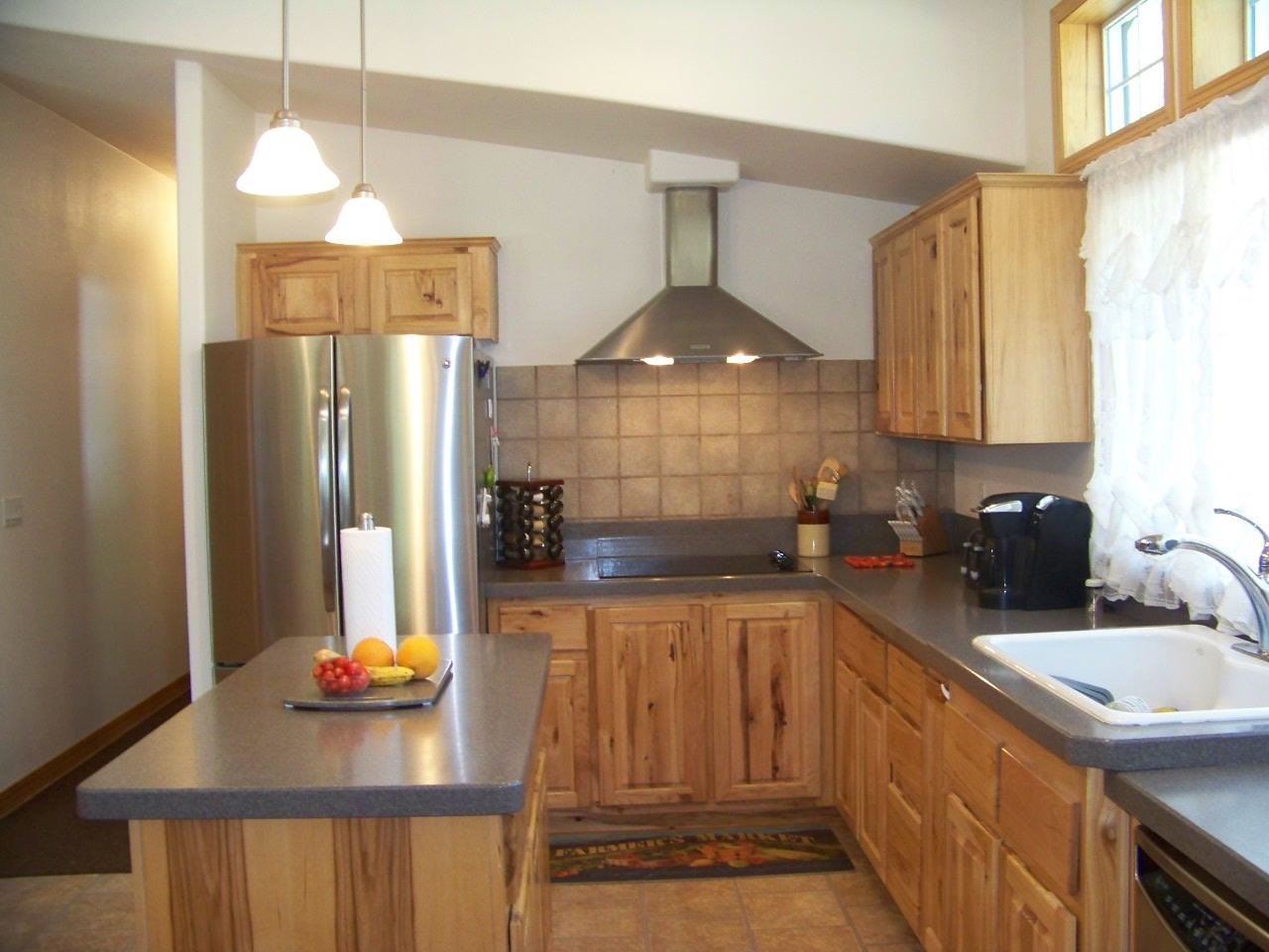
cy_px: 476
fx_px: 1320
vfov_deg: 39.7
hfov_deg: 51.4
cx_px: 634
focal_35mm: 36
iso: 200
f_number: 2.8
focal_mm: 5.85
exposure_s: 1/30
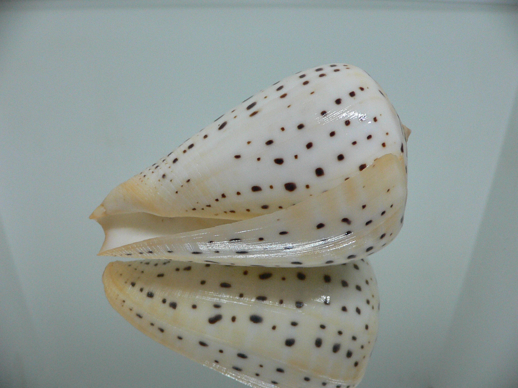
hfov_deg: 52.6
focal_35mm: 35
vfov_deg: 40.7
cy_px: 194
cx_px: 259
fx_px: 524
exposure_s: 1/60
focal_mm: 4.6
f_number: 2.8
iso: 200
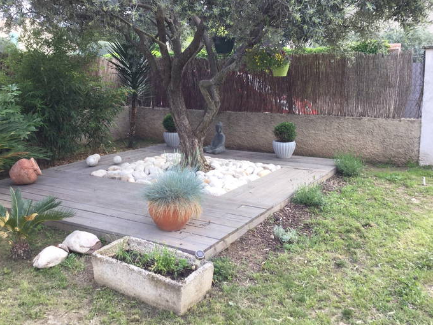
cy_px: 147
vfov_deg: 39.6
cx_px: 198
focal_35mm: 36
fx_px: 450
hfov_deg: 51.3
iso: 32
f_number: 2.4
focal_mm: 3.3
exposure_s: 1/100
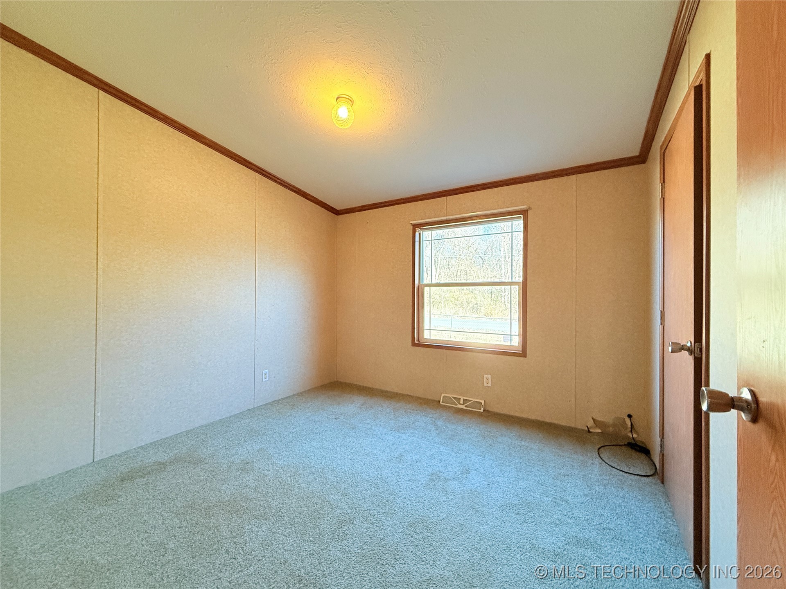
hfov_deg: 102.1
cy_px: 294
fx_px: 318
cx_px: 393
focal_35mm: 14
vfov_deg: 85.7
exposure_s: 1/120
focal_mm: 2.22
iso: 500
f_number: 2.2
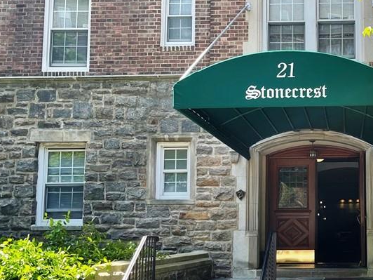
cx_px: 315
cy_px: 176
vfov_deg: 29.0
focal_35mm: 50
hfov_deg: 36.5
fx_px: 539
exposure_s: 1/428
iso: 32
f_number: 1.6
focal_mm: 5.1
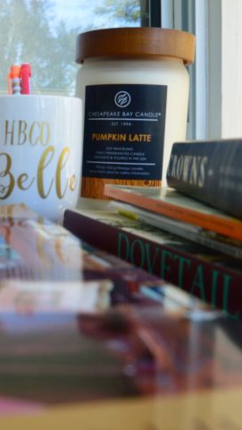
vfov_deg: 43.7
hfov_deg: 24.3
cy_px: 235
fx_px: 536
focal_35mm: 47
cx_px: -1
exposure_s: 1/80
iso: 400
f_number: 8
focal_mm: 18
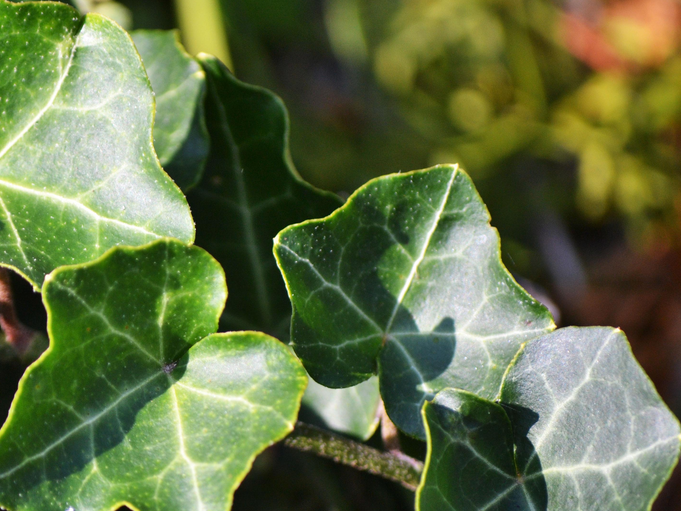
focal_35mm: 466
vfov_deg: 3.2
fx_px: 9168
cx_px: 143
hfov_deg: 4.3
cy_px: 281
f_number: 5.6
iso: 320
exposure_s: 1/500
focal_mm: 200
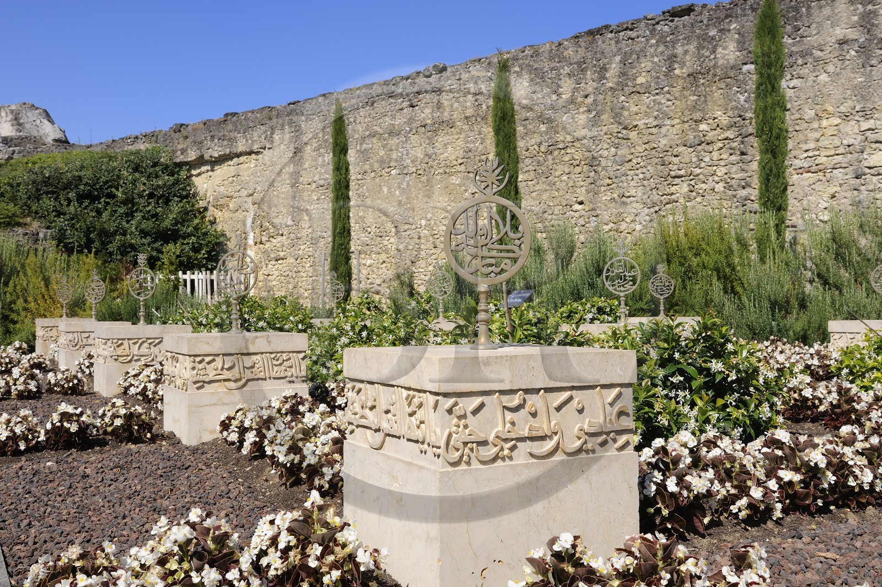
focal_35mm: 38
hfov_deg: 50.7
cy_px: 294
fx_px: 930
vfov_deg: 35.0
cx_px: 441
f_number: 16
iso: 200
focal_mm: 38
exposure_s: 1/160
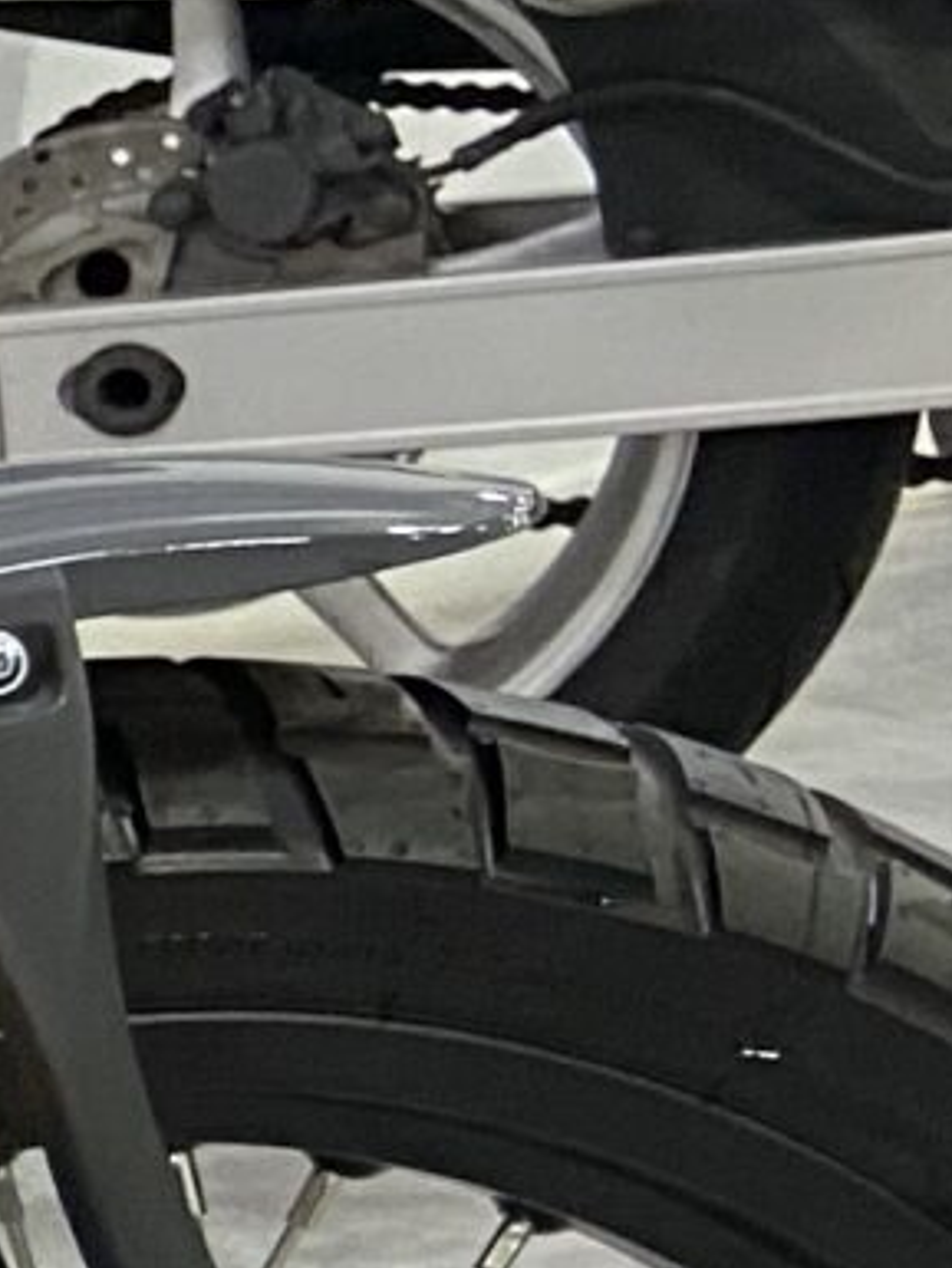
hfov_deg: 6.6
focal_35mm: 173
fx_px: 6340
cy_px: 879
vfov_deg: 11.4
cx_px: -3034
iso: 200
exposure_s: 1/50
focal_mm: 4.25
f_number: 1.8
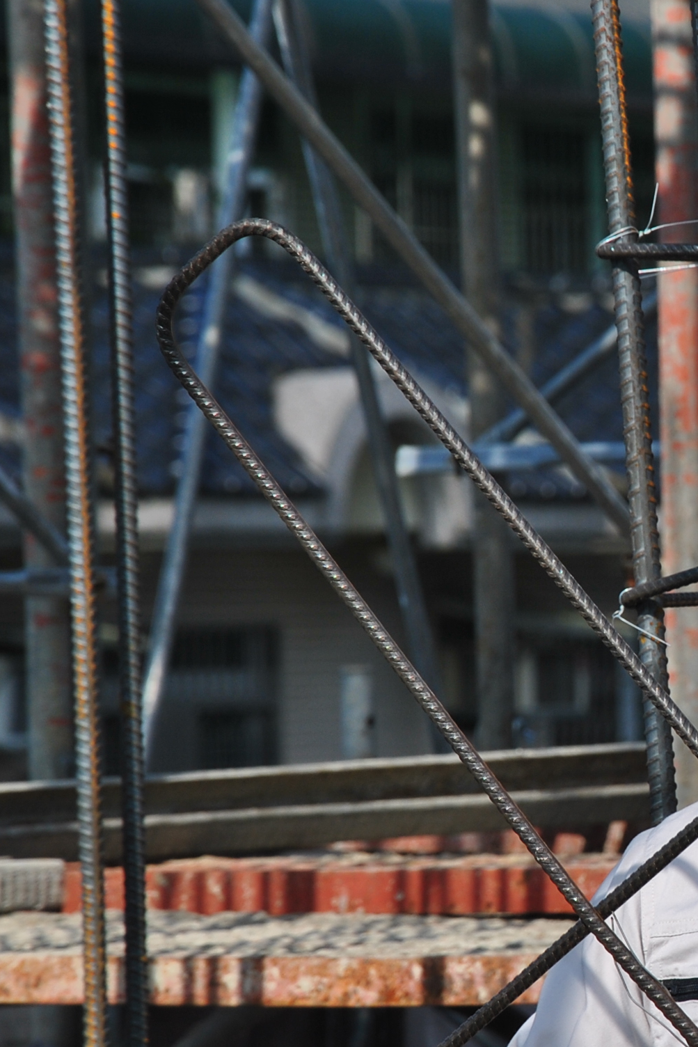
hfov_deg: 4.5
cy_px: 652
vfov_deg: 6.8
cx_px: 859
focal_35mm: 304
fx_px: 8838
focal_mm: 105
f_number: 10
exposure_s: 1/250
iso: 110
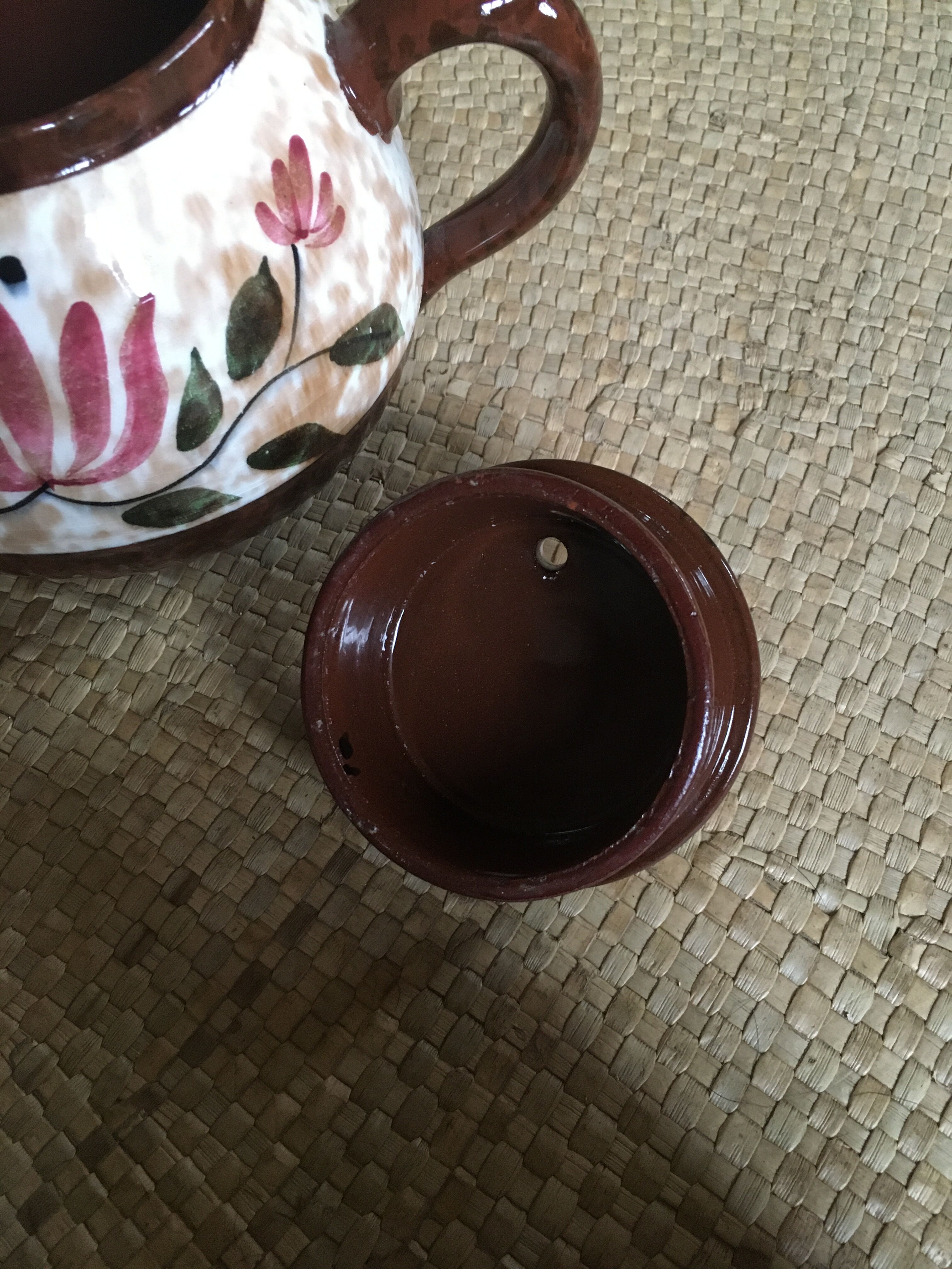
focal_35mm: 29
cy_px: 634
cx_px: 476
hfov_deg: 48.2
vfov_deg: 61.7
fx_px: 1063
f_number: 2.2
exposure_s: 1/17
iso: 200
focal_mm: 4.15
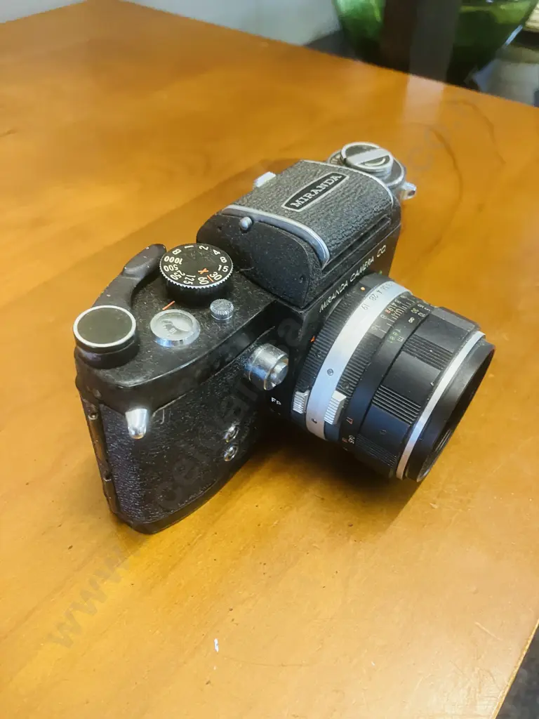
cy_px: 360
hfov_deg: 49.7
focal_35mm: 28
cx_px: 270
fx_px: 581
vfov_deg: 63.4
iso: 320
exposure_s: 1/33
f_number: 1.8
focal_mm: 3.99
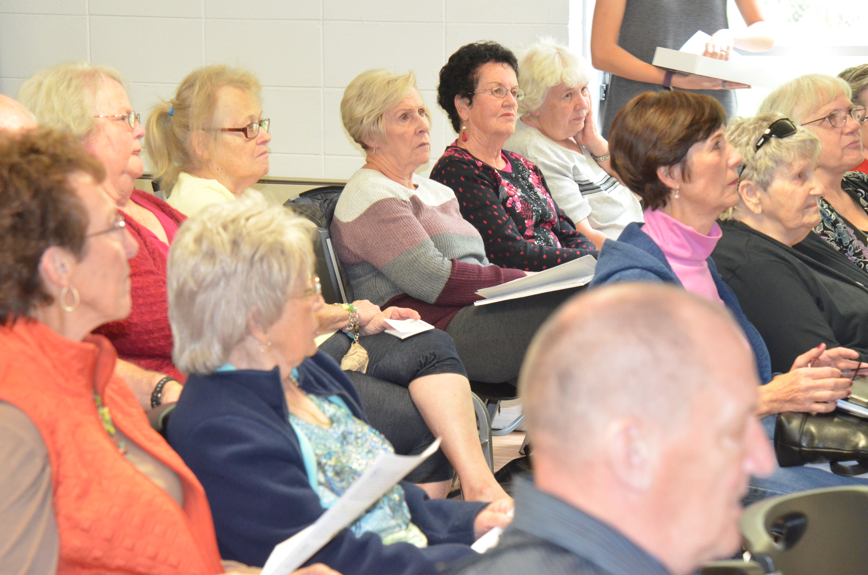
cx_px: 434
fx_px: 3068
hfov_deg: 16.1
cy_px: 288
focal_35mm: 128
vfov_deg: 10.7
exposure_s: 1/60
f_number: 7.1
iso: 3200
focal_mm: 85
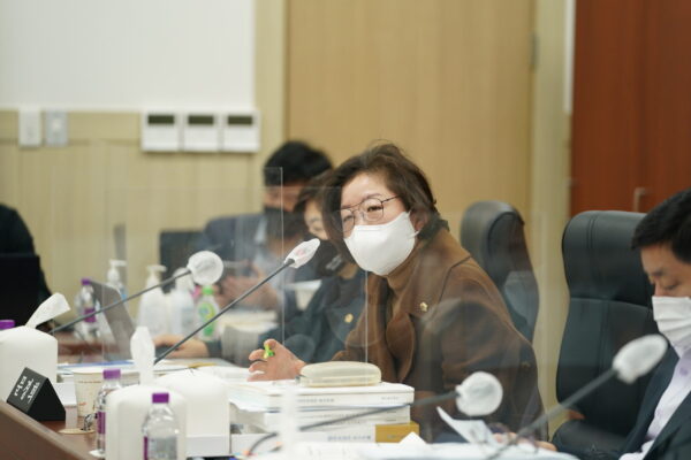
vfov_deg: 8.4
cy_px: 230
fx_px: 3148
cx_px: 346
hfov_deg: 12.5
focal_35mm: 164
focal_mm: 164
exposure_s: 1/160
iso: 800
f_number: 2.8
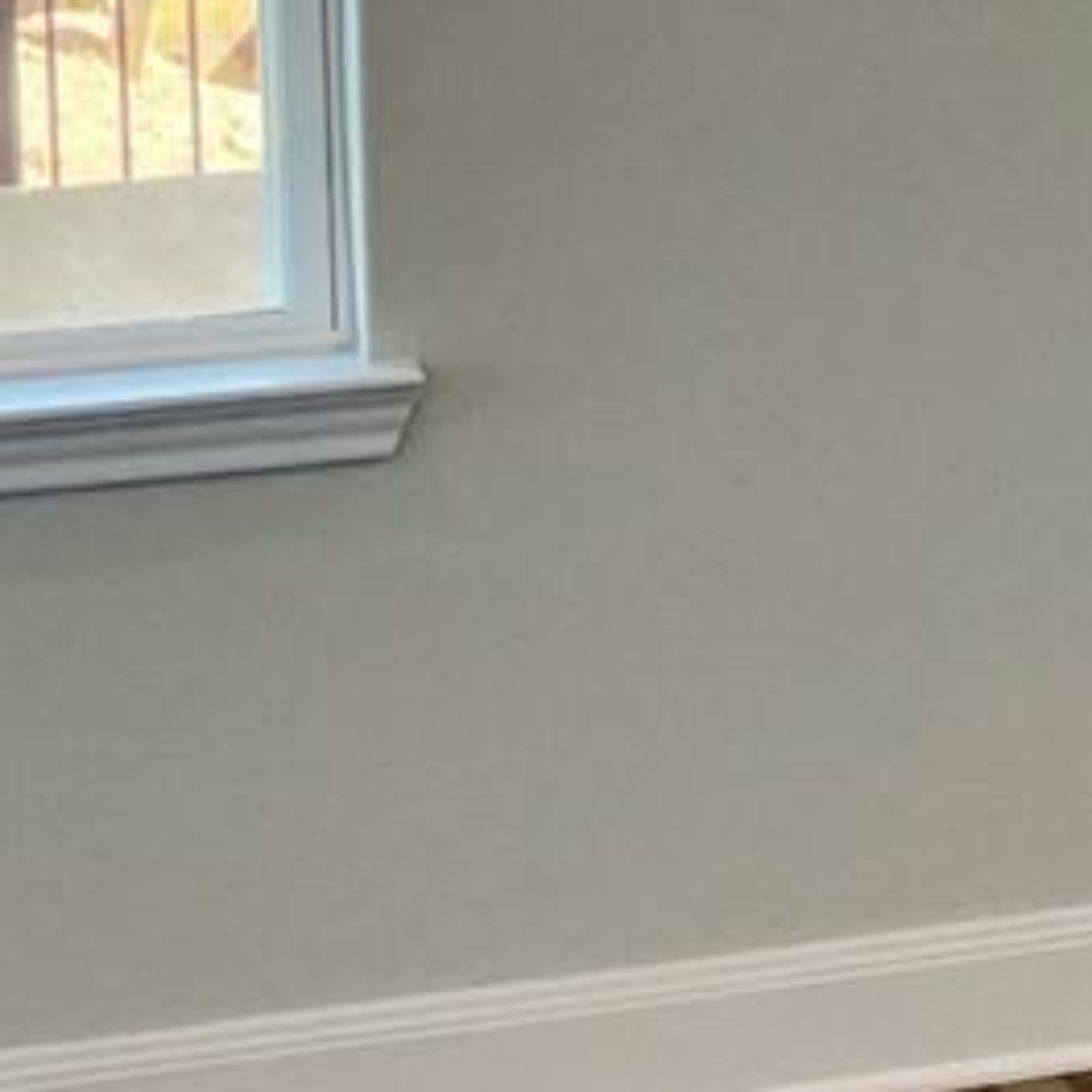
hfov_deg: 8.9
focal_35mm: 178
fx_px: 6353
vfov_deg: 9.6
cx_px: 2643
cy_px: -331
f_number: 1.6
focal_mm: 5.1
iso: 32
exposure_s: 1/165
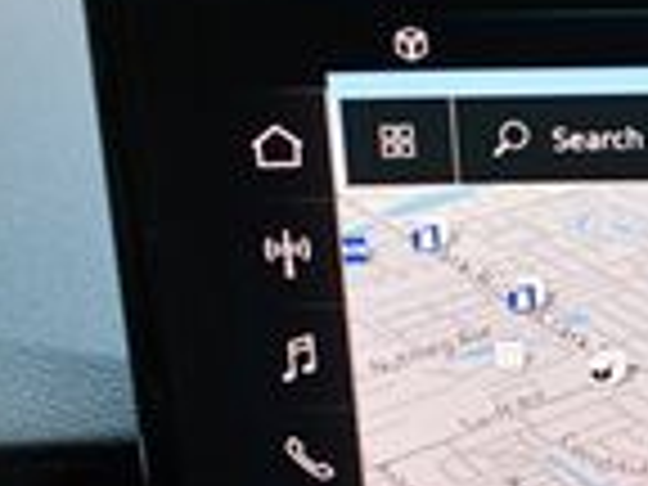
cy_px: 752
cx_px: 950
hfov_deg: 12.3
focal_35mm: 154
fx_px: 2883
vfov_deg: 9.3
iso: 800
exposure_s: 1/200
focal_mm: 18
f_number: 3.5
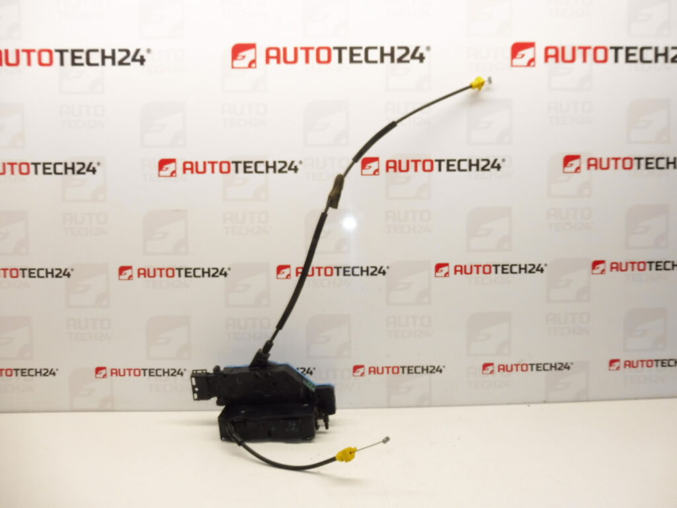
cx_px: 338
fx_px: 469
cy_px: 254
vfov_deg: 56.8
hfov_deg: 71.6
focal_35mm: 24
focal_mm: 4.3
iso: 200
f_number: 3.5
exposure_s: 1/100
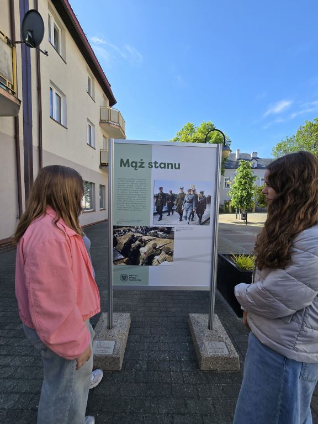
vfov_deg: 106.2
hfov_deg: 89.9
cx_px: 159
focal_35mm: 13
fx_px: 159
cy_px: 212
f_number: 2.2
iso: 50
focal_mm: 2.2
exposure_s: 1/976
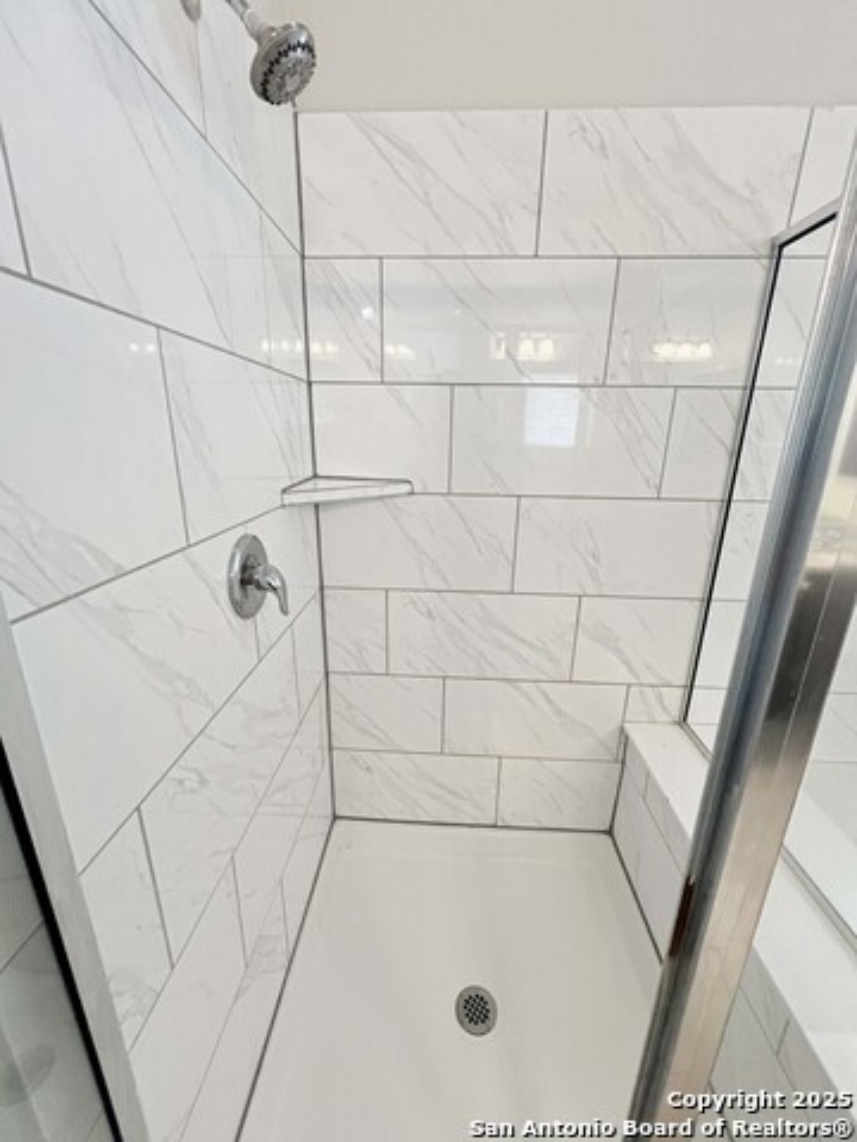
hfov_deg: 89.9
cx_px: 428
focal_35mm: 13
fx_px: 429
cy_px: 571
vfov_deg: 106.2
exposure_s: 1/120
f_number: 1.8
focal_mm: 1.57
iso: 250
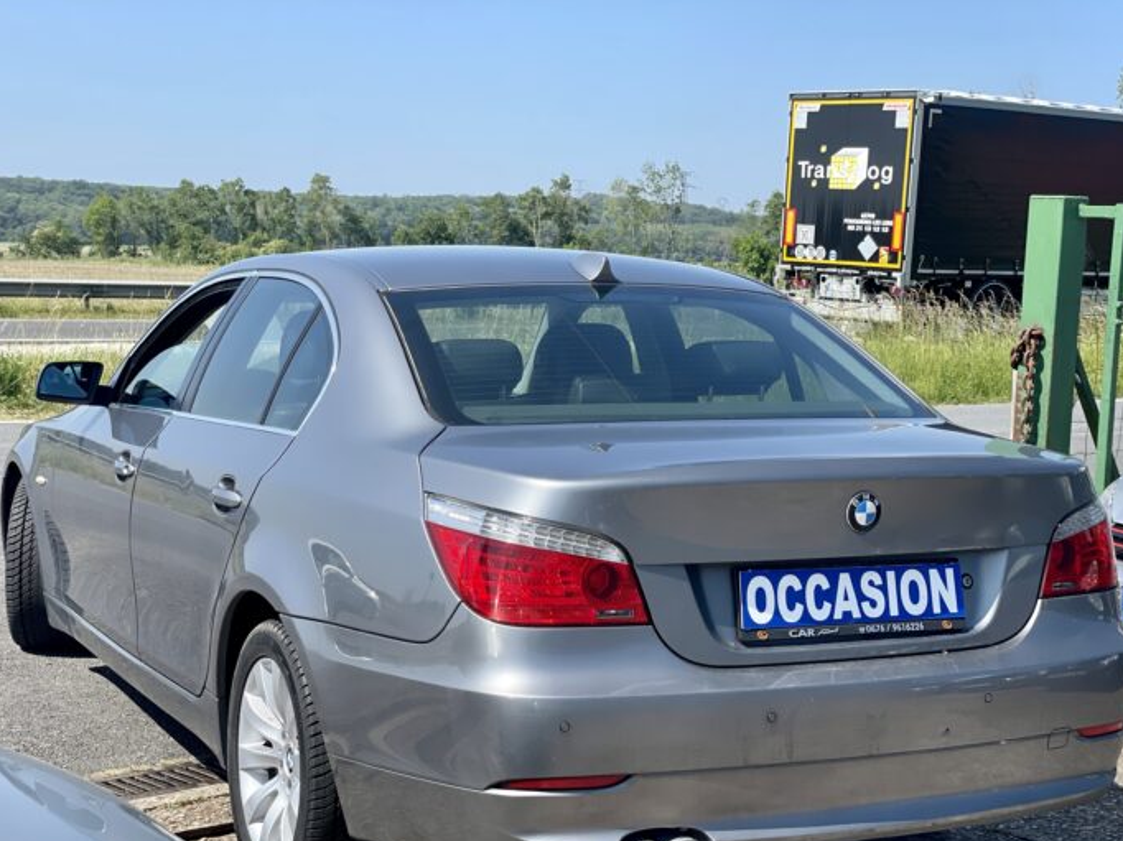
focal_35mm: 61
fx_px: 1978
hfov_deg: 31.7
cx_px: 589
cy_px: 487
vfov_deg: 24.0
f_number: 2
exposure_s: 1/1370
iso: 32
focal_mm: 6
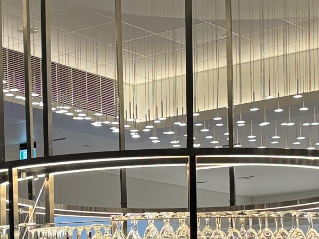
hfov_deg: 17.4
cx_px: 154
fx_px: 1042
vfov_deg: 12.7
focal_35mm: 113
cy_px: 310
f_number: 1.6
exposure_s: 1/62
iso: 125
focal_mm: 5.96
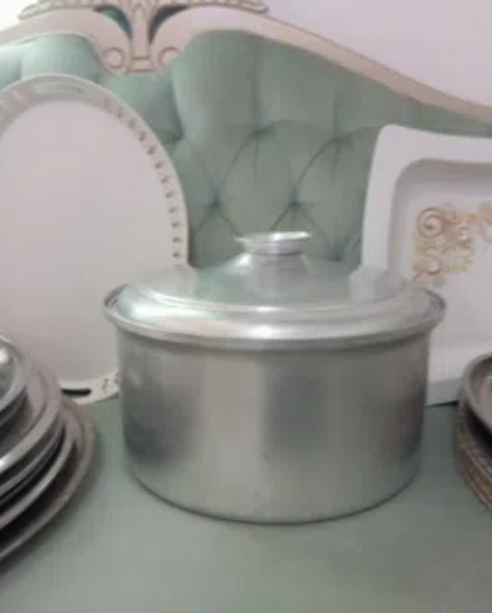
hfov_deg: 48.6
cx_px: 250
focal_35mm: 30
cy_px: 314
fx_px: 545
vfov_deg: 58.7
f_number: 1.8
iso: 449
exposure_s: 1/30
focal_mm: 4.22
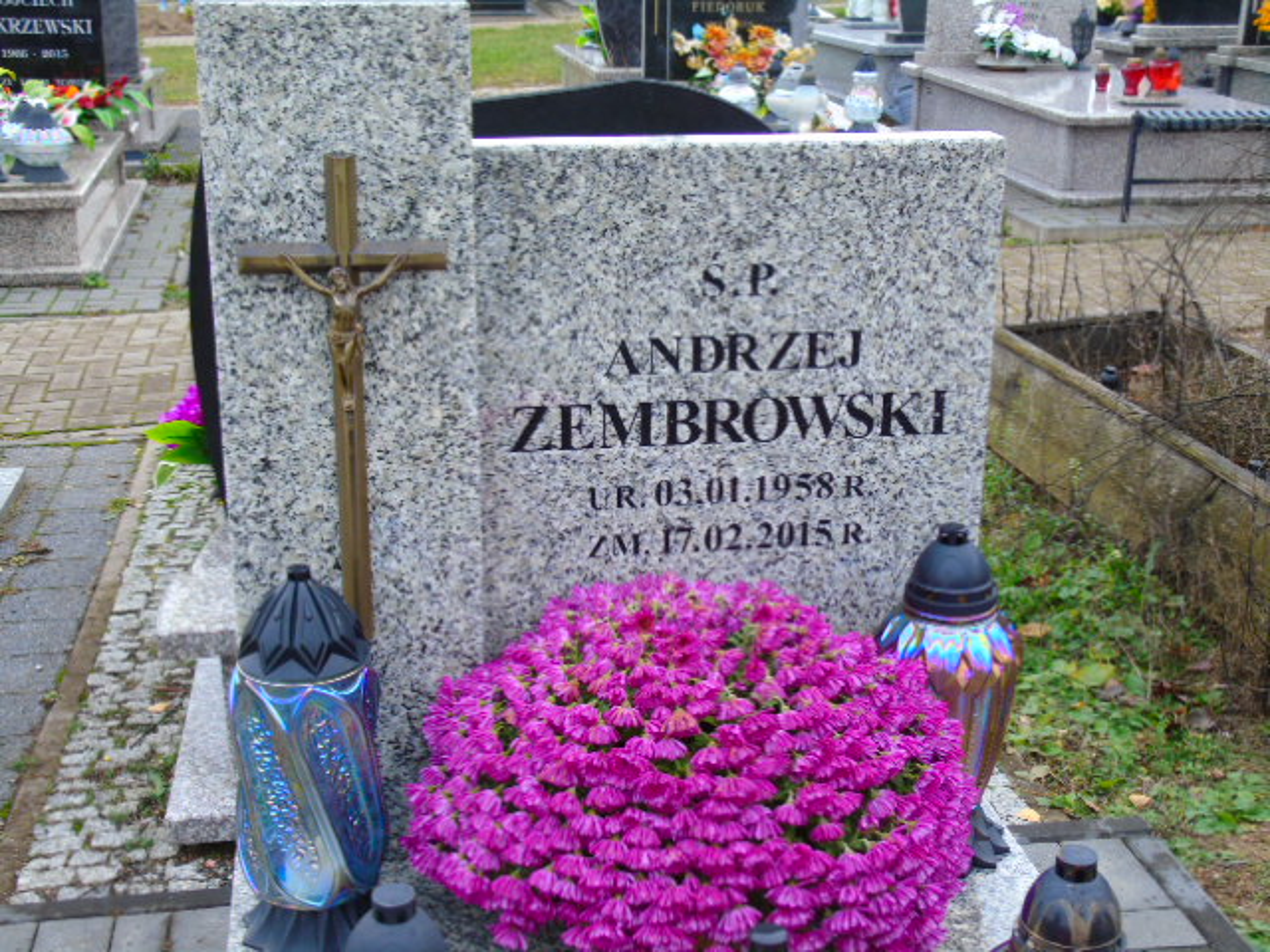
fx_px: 1688
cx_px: 635
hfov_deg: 41.2
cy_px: 476
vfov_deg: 31.5
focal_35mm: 46
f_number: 4.1
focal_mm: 8.2
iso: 100
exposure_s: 1/30
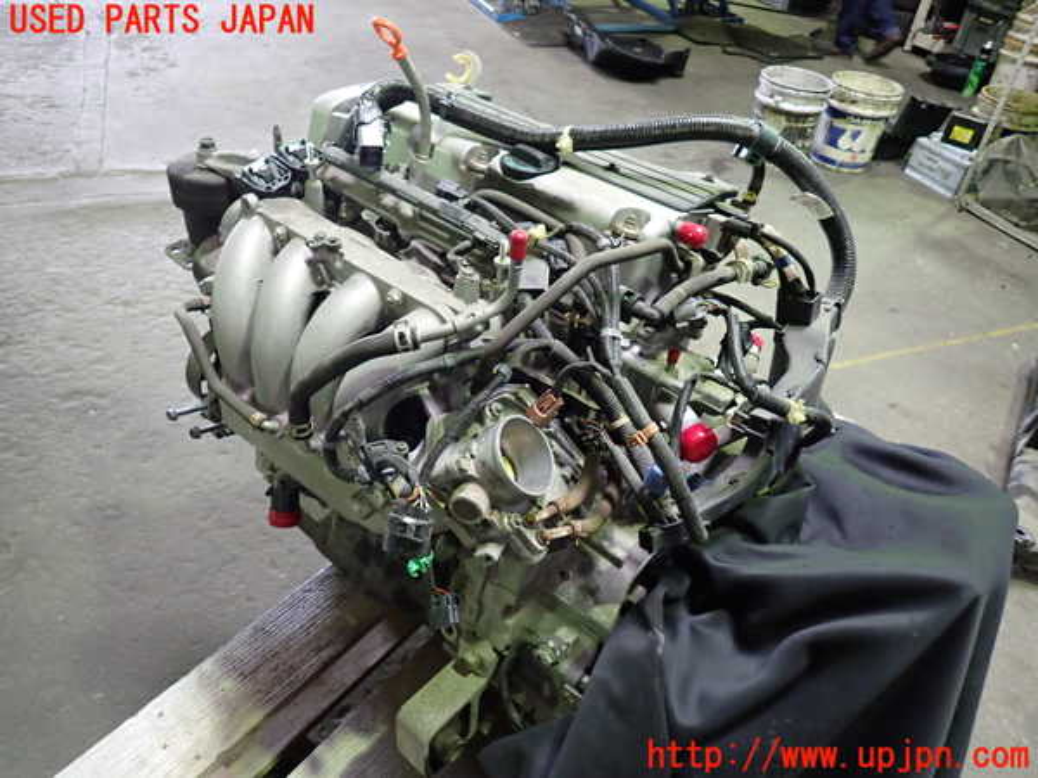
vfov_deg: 54.9
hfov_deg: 69.4
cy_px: 389
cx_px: 519
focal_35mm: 25
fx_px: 750
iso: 640
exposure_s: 1/30
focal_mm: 4.5
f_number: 2
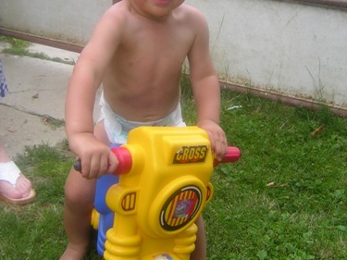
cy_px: 65
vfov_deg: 26.2
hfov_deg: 34.9
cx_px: 172
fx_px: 551
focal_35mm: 55
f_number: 2.8
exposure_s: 1/213
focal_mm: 5.6
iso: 50
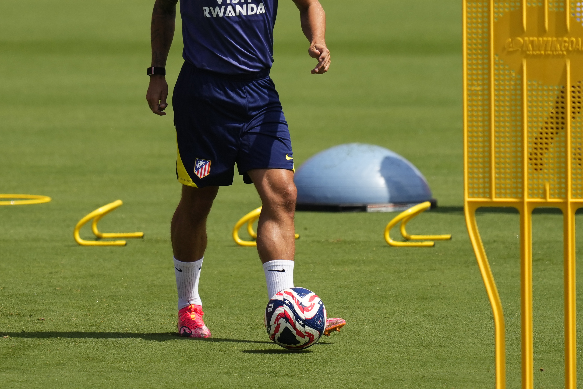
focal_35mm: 720
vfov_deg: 1.9
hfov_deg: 2.9
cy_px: 110
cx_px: 276
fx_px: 11659
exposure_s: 1/5000
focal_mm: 400
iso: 250
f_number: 2.8
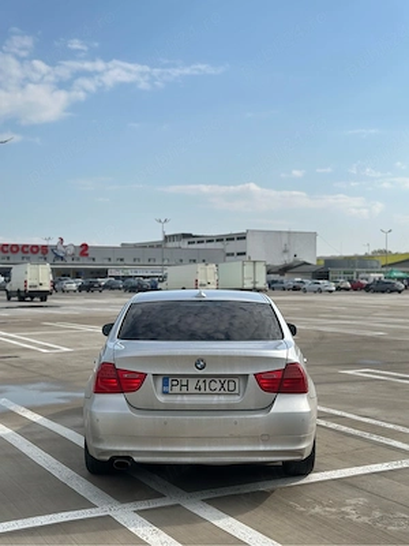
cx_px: 204
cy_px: 273
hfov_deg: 30.3
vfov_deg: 39.7
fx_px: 756
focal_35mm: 48
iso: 100
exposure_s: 1/4785
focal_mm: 6.86
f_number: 1.78
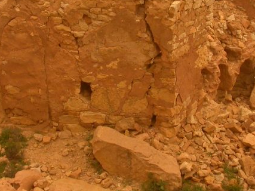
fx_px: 1090
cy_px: 49
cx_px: 116
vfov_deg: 10.0
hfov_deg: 13.3
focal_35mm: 148
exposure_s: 1/169
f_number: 5
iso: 100
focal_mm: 16.4
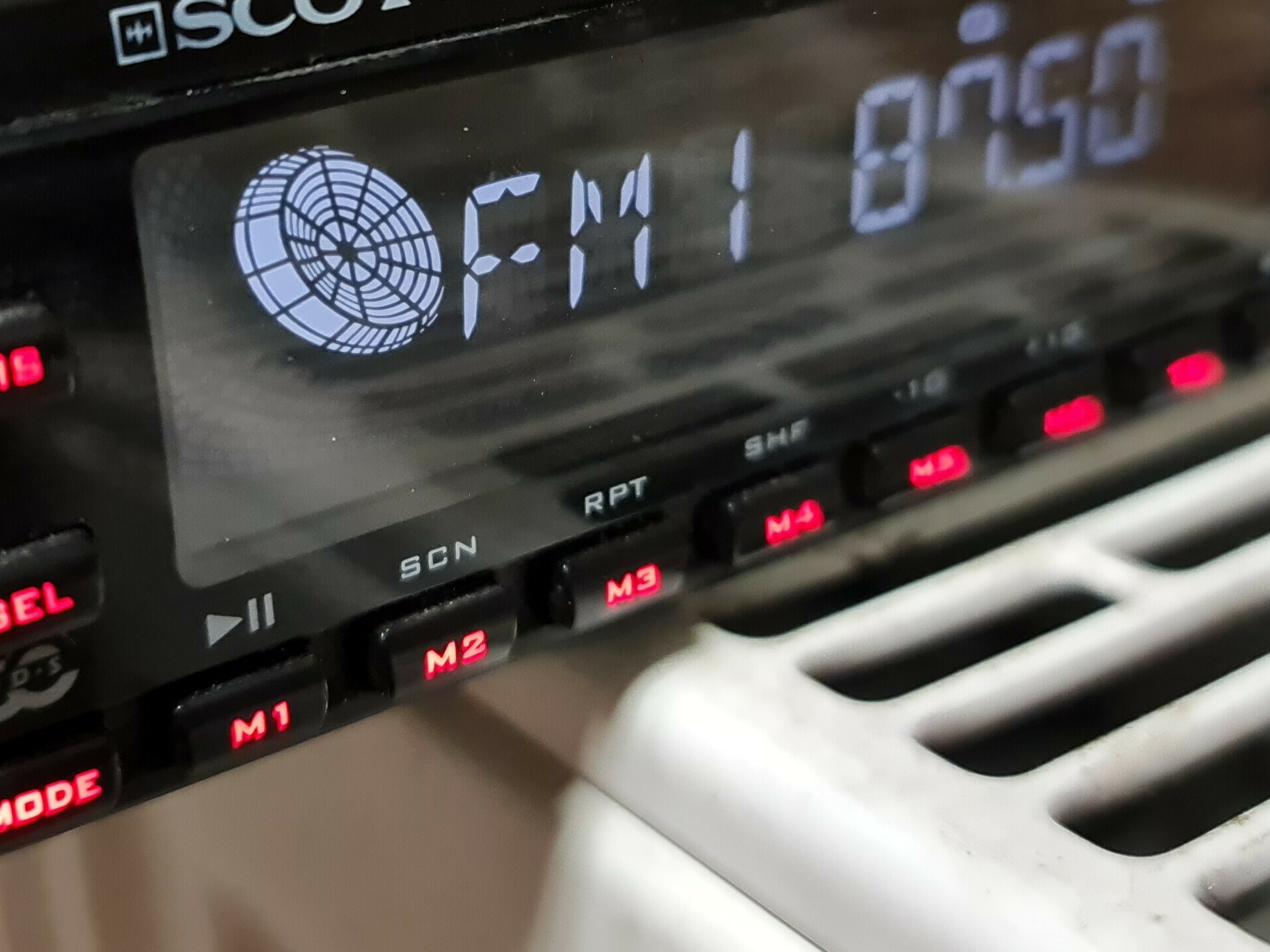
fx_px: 1908
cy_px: 335
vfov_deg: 27.9
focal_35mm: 52
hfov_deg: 36.7
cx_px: 498
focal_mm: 7
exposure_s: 1/33
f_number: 1.8
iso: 1250
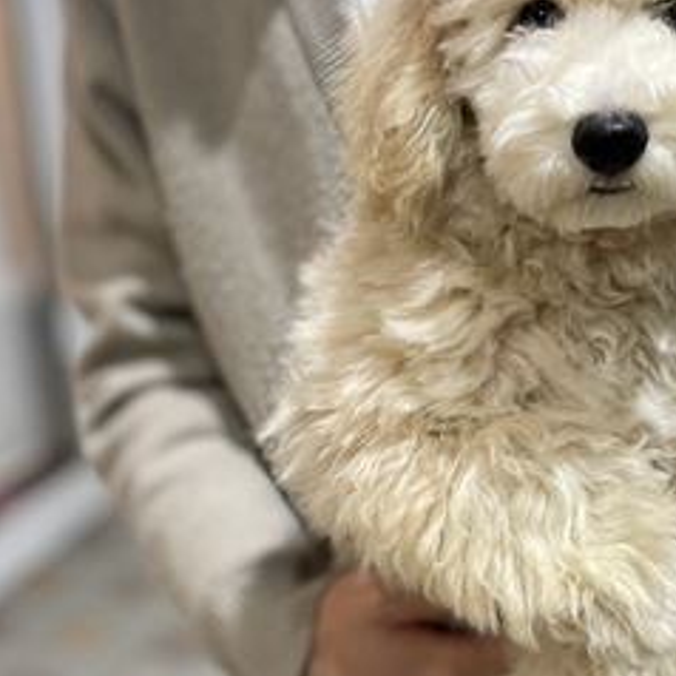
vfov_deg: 29.5
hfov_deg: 29.4
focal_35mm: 58
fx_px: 1281
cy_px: 361
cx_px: 437
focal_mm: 4.2
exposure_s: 1/50
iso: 100
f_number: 1.6
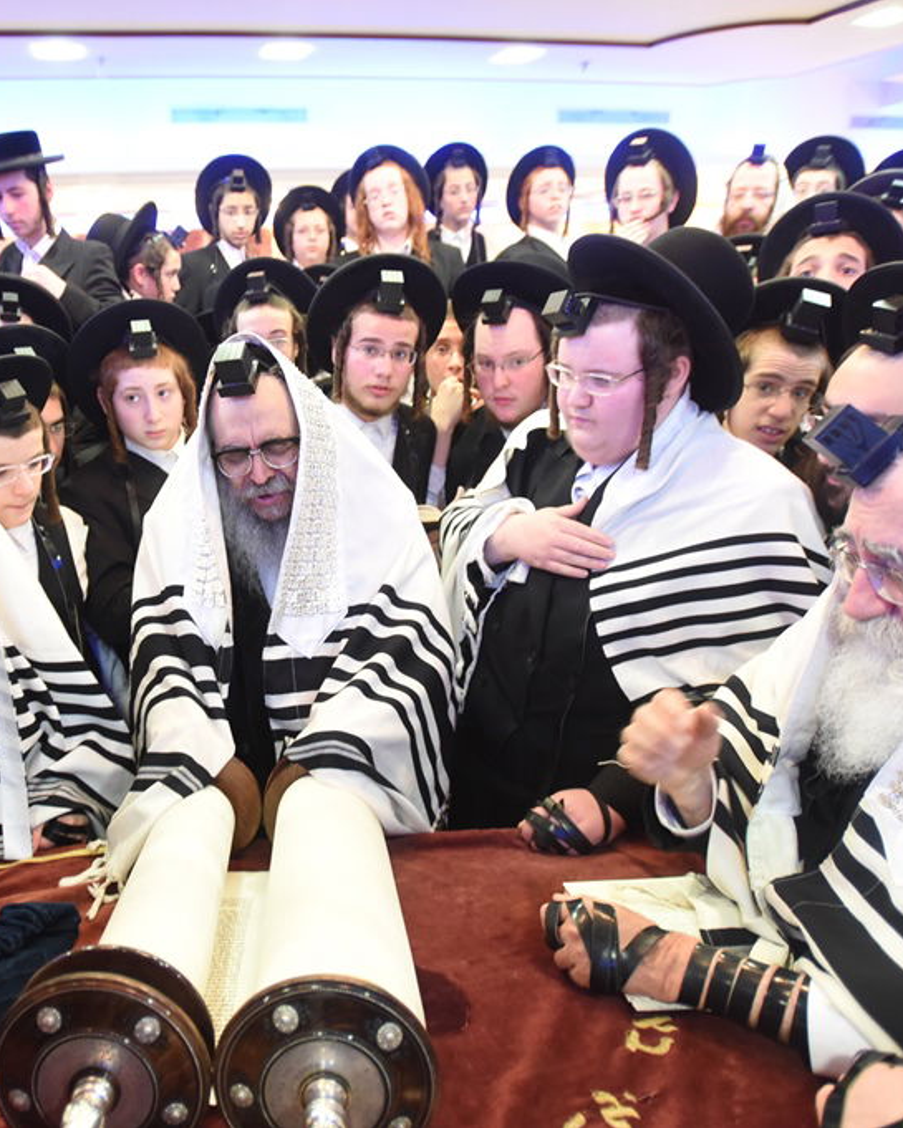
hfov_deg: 56.9
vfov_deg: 70.3
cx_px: 272
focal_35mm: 24
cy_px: 564
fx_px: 802
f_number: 2.8
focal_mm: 17
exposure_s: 1/100
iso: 3200
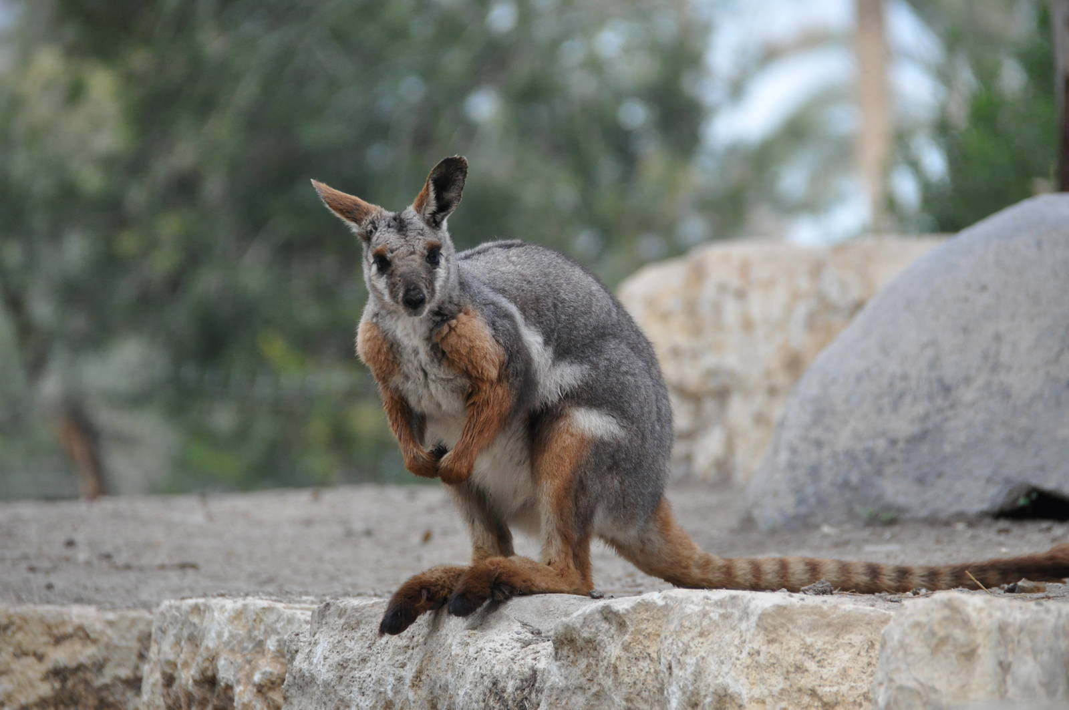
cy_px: 355
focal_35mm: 330
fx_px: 9788
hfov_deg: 6.3
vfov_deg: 4.2
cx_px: 534
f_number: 6.3
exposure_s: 1/640
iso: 1000
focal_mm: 220
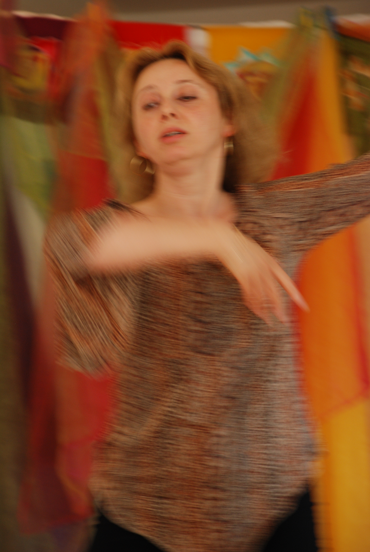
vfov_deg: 13.0
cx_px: 185
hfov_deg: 8.7
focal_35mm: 158
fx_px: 2421
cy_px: 276
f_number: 5.6
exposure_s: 1/30
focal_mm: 105
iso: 400
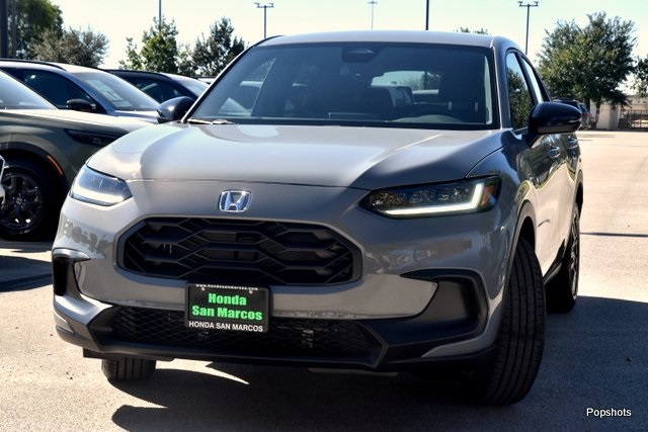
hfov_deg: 28.1
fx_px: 1296
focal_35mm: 72
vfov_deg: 18.9
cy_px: 216
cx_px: 324
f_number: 9
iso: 200
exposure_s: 1/320
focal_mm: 48
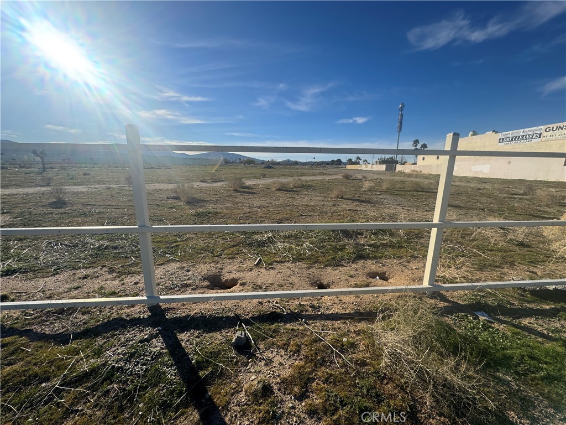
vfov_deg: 85.7
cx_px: 283
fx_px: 229
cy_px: 212
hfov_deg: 102.1
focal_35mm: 14
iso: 50
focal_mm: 2.22
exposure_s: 1/2494
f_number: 2.2
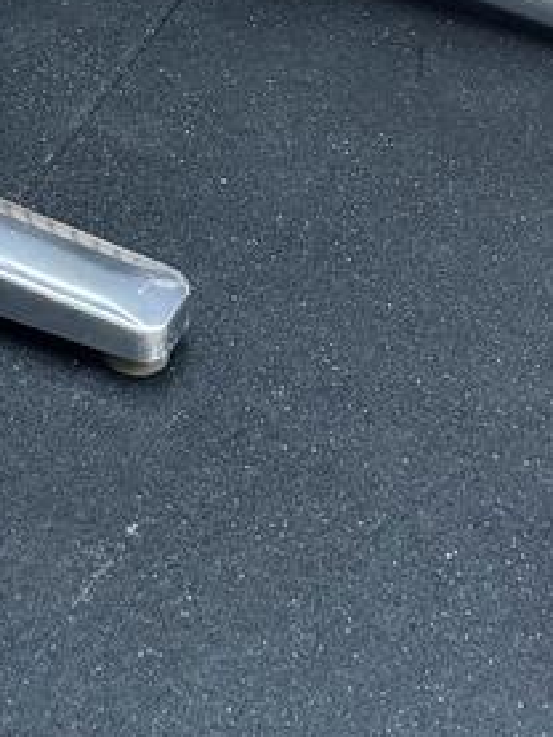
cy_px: -1149
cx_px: -153
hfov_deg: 11.1
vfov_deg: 11.7
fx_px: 2767
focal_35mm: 130
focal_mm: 6.76
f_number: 1.78
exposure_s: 1/50
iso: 160
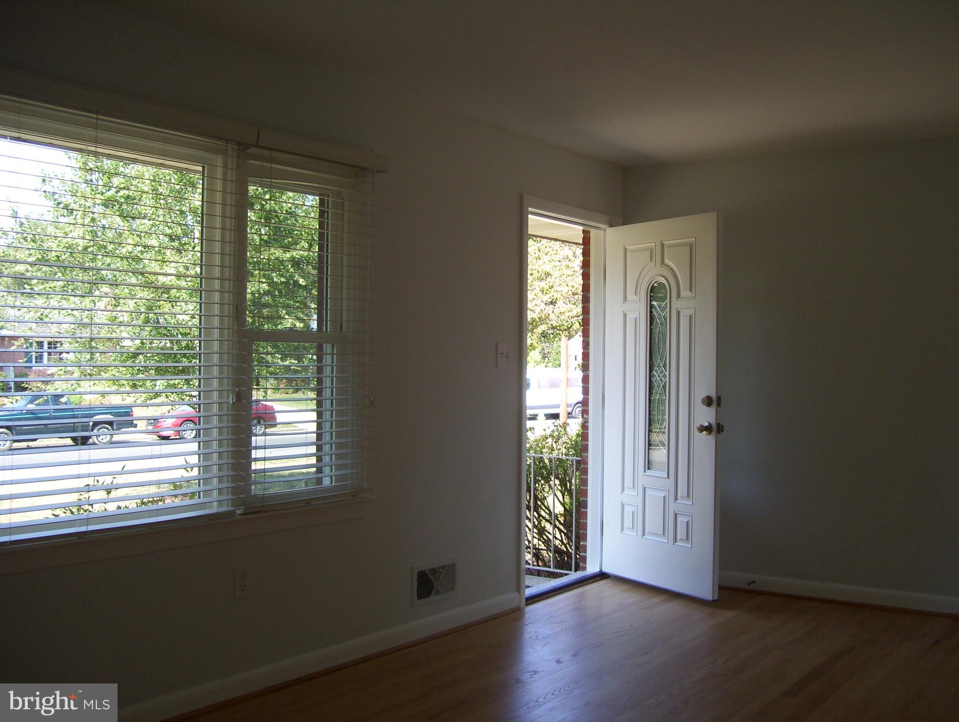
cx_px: 480
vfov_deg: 39.7
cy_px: 361
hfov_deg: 51.3
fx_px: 999
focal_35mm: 36
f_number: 2.7
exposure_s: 1/160
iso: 100
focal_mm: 6
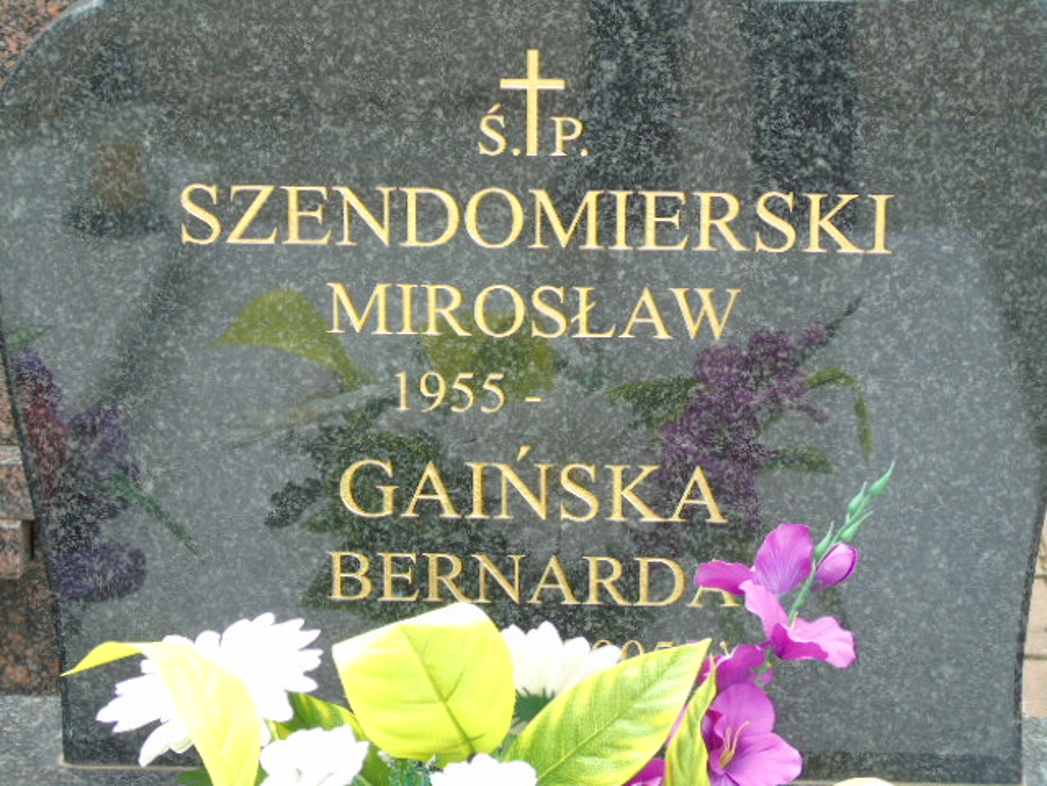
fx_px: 3267
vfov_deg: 13.7
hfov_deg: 18.2
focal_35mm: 108
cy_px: 393
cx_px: 524
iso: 80
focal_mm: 19
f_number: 4.4
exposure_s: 1/80
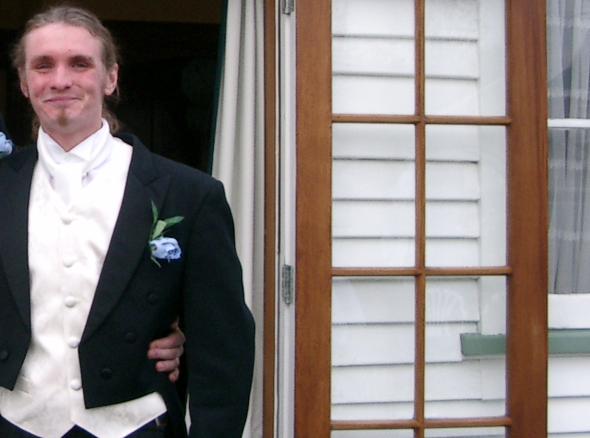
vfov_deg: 15.2
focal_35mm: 96
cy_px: 108
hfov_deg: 20.0
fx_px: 1631
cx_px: 33
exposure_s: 1/500
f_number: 2.6
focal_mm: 7.6
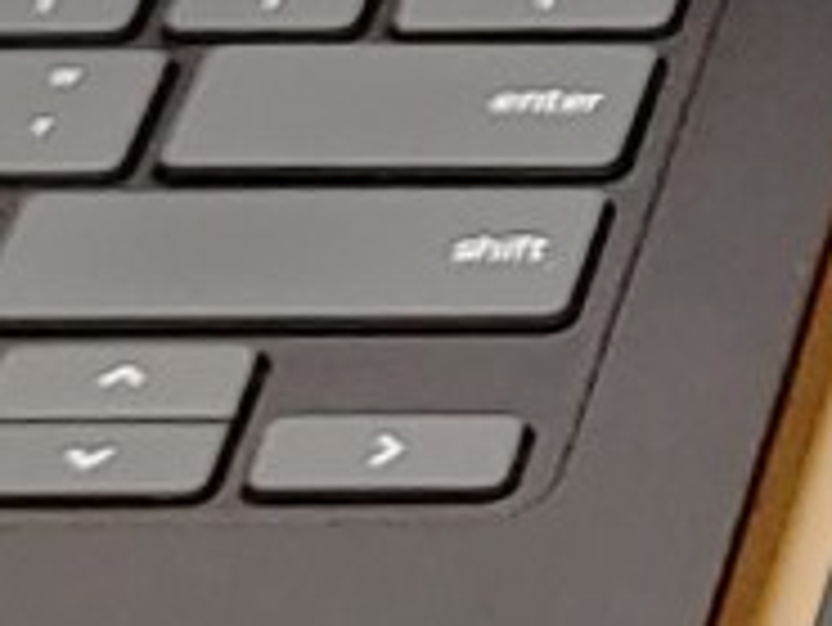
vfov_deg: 5.2
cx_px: 2653
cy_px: -644
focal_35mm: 280
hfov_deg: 6.4
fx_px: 6734
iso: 50
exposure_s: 1/60
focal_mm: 4.36
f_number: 1.8
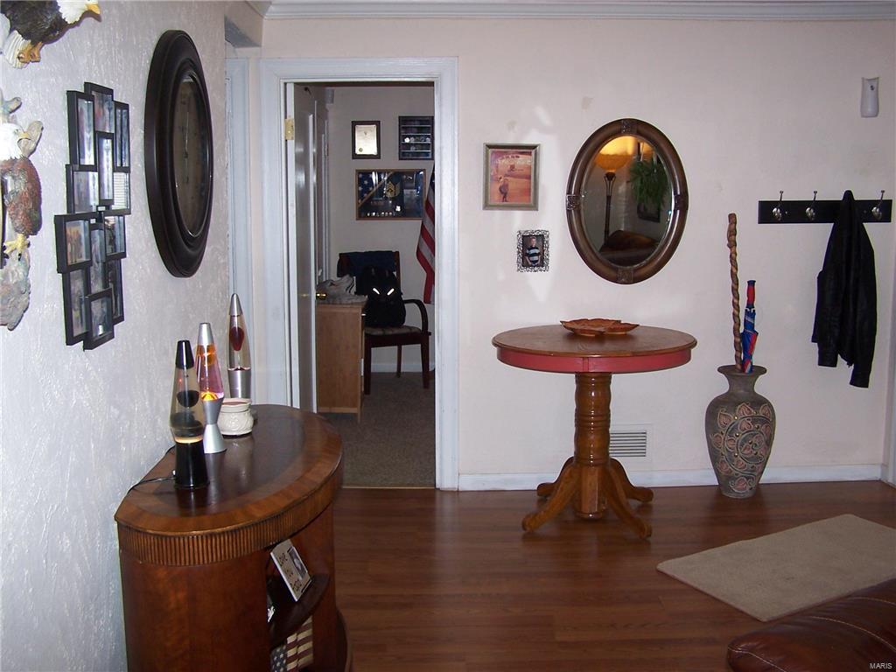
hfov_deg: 49.0
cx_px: 448
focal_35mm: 38
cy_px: 336
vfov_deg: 37.7
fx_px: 984
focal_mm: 6.3
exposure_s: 1/60
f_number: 2.8
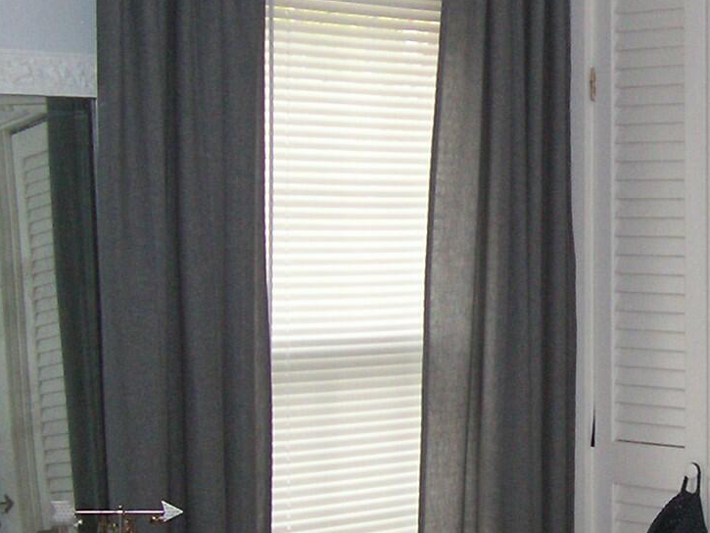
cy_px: 253
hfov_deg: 20.0
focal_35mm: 96
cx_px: 653
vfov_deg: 15.4
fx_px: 1969
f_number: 2.7
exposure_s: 1/112
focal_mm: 5.6
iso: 140
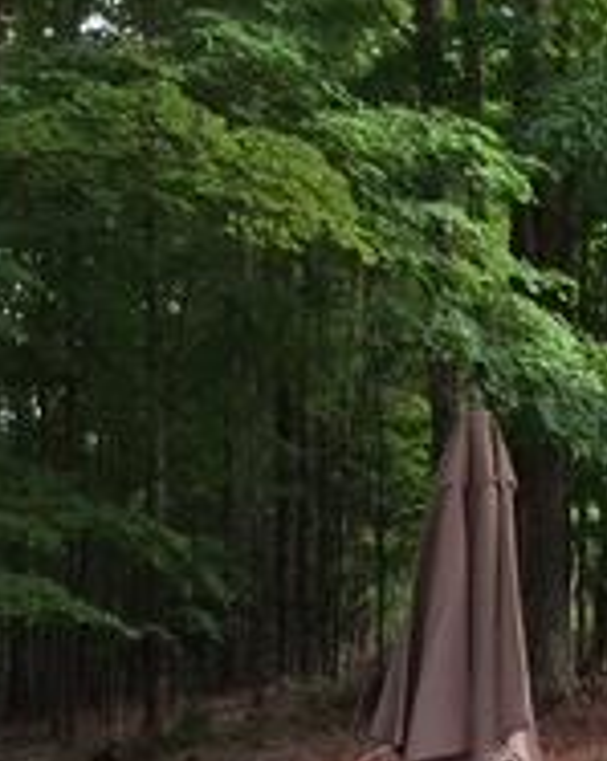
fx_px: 2184
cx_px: 420
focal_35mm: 97
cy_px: 606
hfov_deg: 15.8
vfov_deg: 19.6
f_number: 2.2
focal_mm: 4.15
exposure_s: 1/30
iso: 250
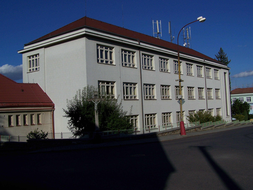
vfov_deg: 37.8
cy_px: 95
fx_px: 278
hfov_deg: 48.9
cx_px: 126
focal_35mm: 38
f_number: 5.6
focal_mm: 6.3
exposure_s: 1/1600
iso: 80
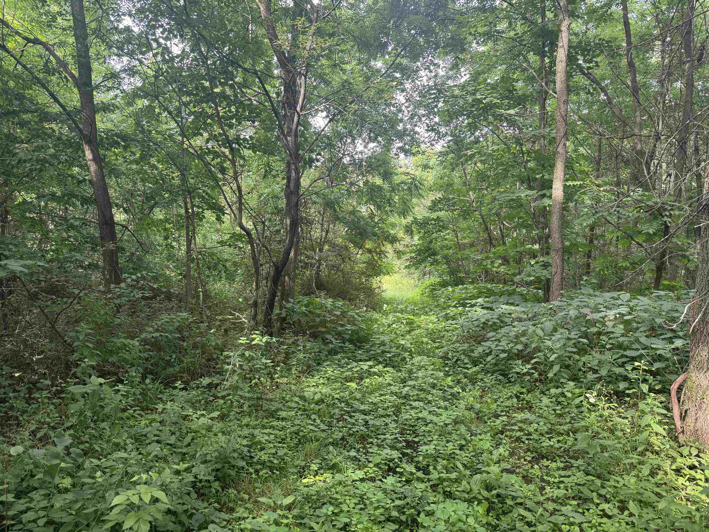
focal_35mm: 24
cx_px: 354
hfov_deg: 71.6
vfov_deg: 56.8
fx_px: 492
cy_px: 266
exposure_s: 1/144
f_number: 1.78
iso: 100
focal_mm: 6.76
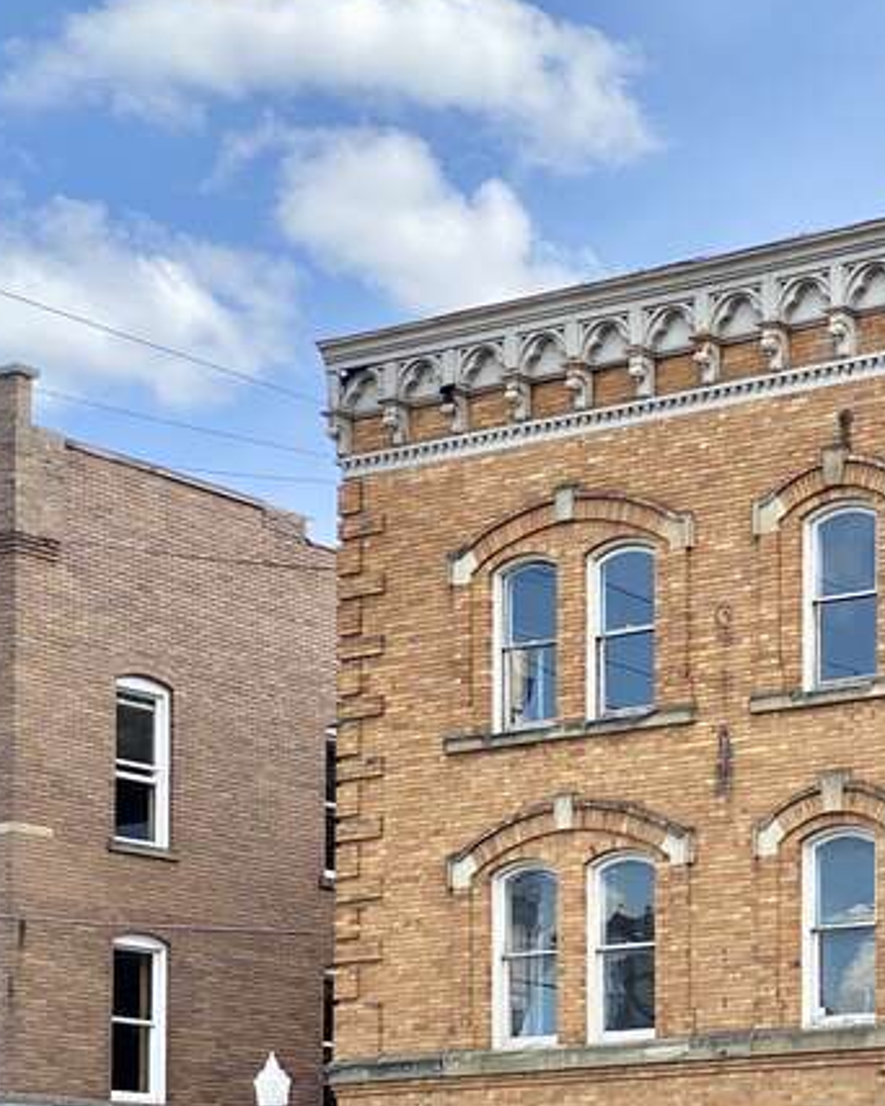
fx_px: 3108
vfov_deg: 20.1
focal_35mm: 95
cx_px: 957
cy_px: 707
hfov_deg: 15.8
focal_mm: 6
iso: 20
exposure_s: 1/905
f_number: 2
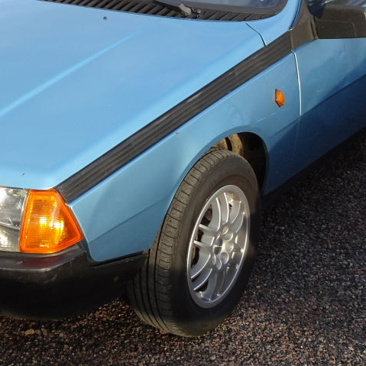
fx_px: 981
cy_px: 76
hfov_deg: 21.0
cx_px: 105
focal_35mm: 82
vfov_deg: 20.9
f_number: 4
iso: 80
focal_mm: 6.37
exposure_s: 1/125
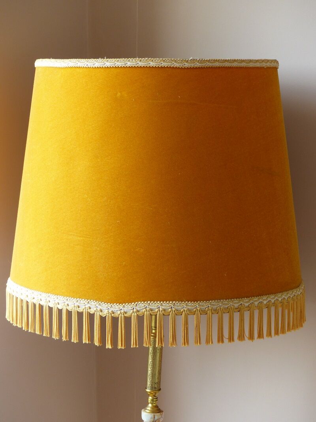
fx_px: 1326
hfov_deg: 13.6
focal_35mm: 109
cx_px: 158
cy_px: 211
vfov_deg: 18.0
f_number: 2.8
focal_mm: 19.6
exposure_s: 1/100
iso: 100
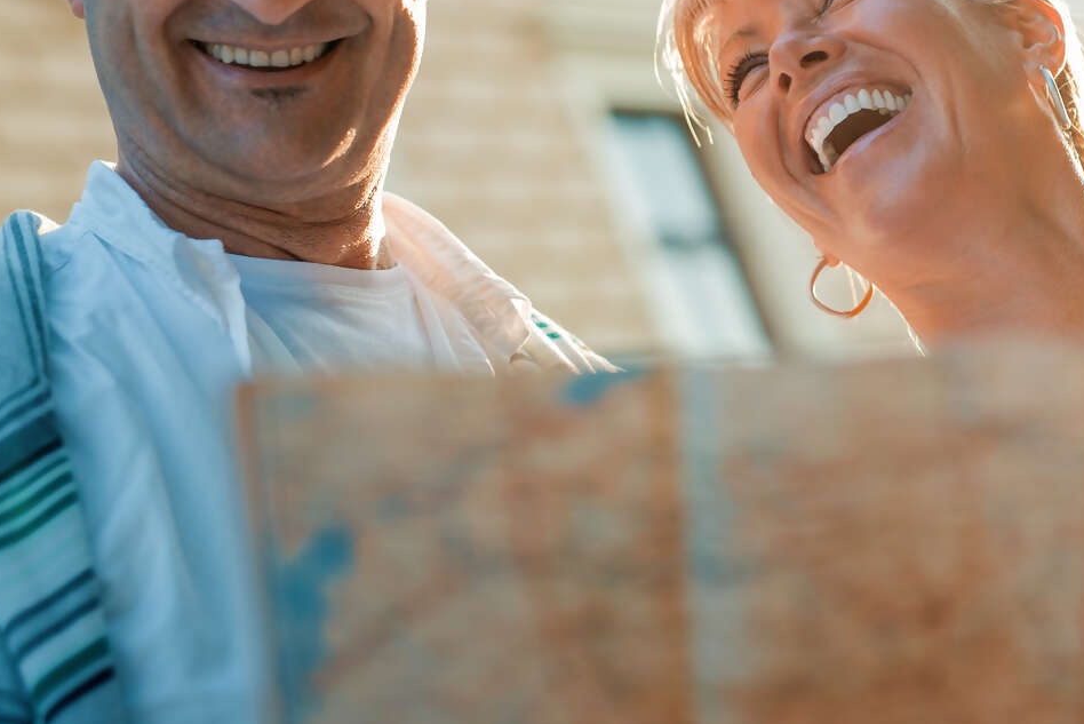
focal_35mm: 89
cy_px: 175
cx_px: 920
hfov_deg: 22.4
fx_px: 2681
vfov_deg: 15.3
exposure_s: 1/125
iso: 100
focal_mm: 50
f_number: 2.2
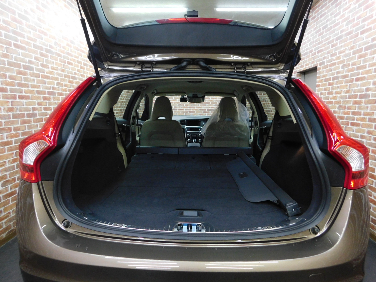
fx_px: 250
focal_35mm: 23
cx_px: 188
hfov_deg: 73.9
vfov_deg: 58.9
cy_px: 141
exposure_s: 1/25
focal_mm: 4
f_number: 3
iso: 400
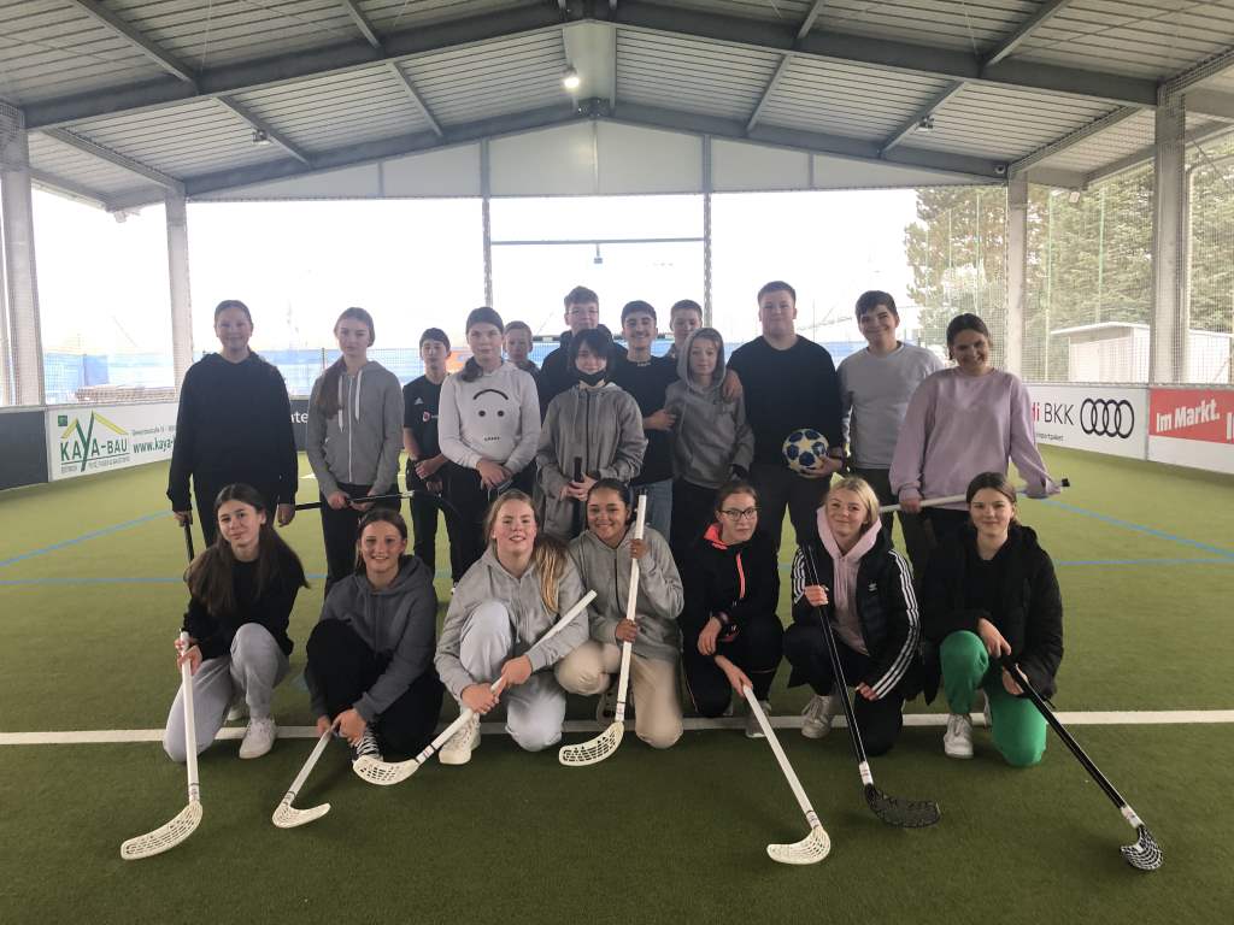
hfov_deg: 63.4
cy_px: 462
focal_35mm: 28
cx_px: 617
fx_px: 998
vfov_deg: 49.7
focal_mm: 3.99
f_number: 1.8
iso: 40
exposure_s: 1/23
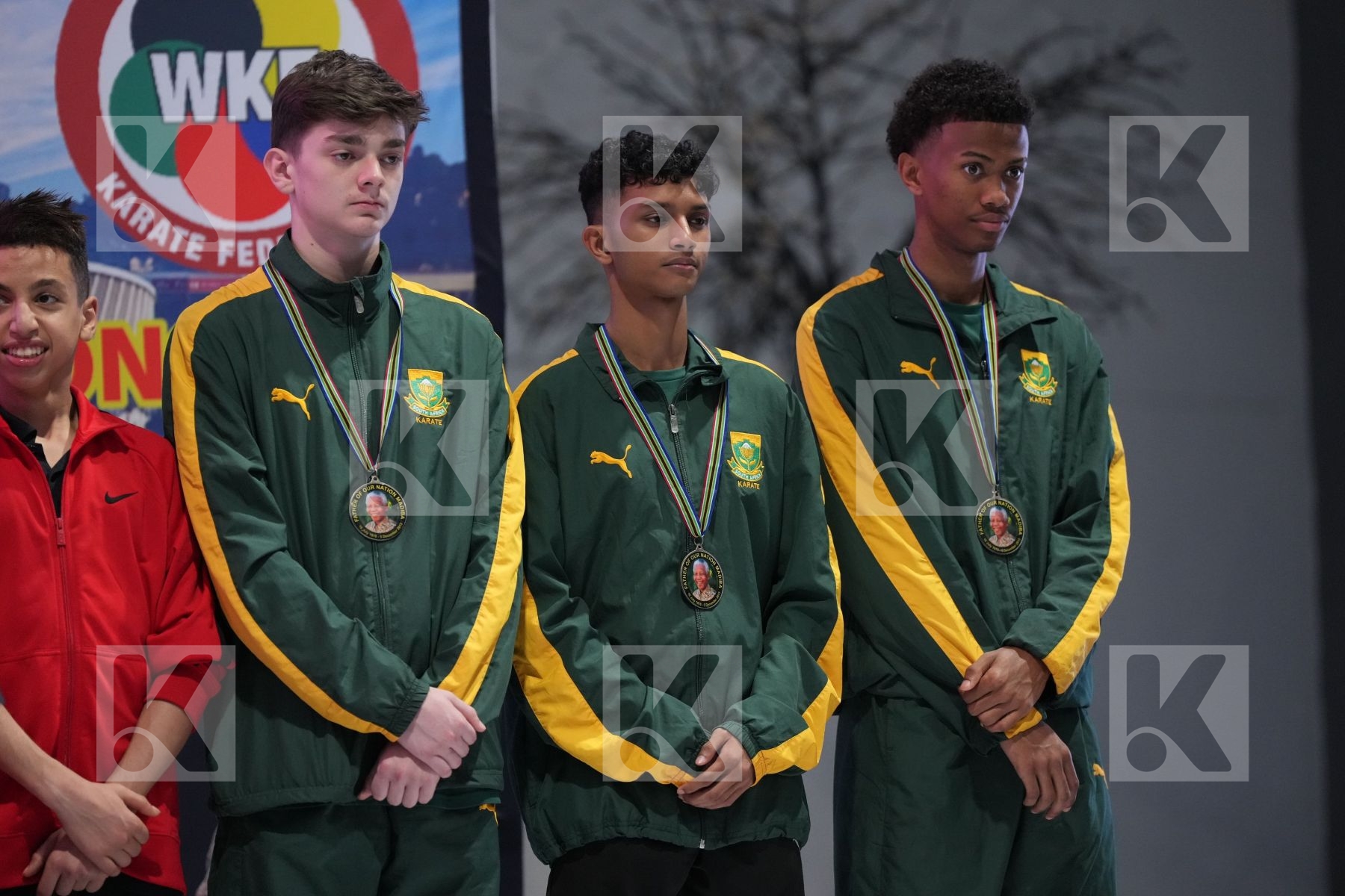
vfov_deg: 6.9
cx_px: 672
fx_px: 7472
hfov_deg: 10.3
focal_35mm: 200
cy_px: 448
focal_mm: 200
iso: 3200
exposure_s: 1/250
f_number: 2.8
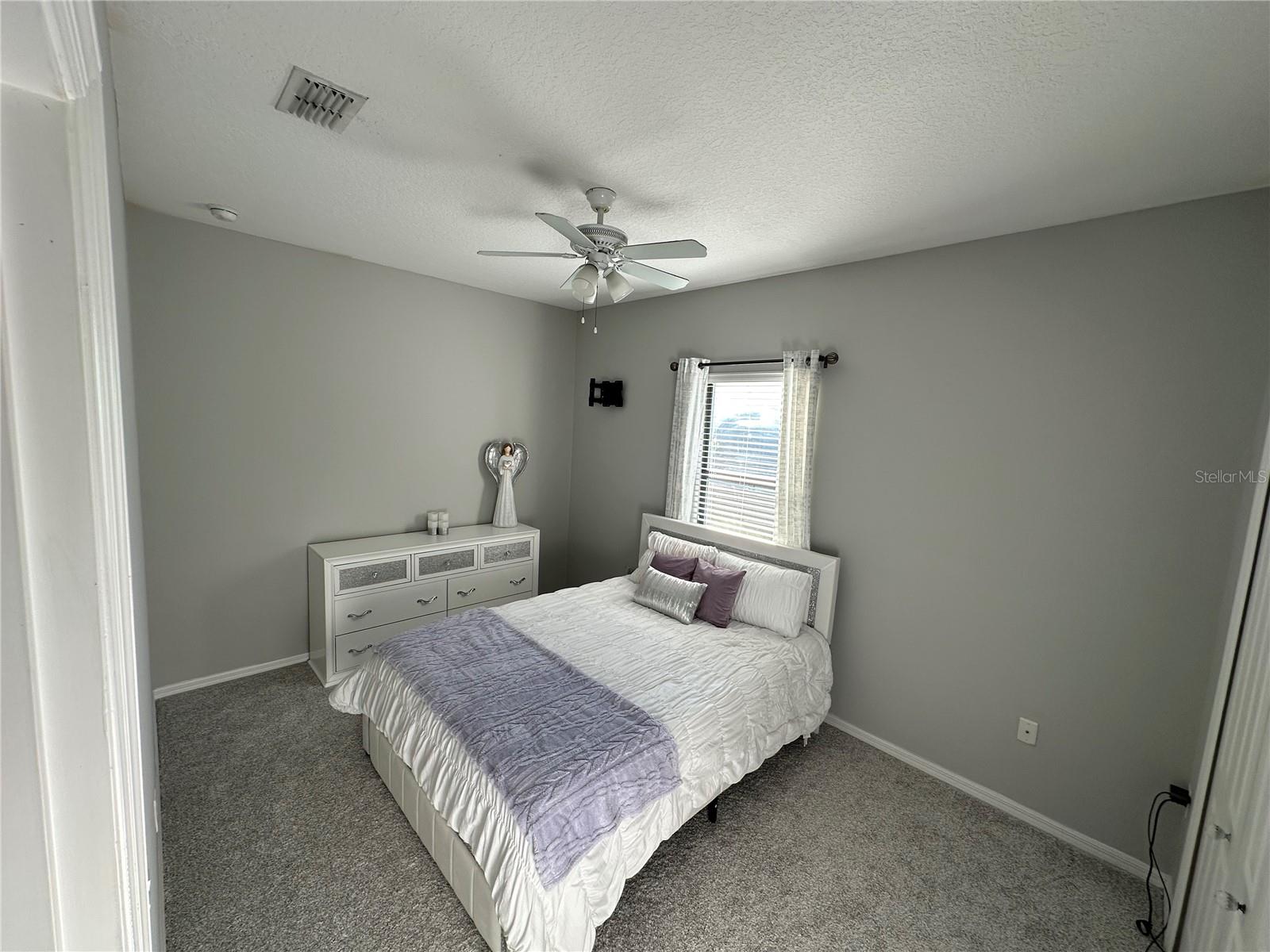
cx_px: 635
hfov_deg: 102.1
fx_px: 514
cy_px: 476
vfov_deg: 85.7
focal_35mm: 14
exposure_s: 1/99
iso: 50
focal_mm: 2.22
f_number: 2.2
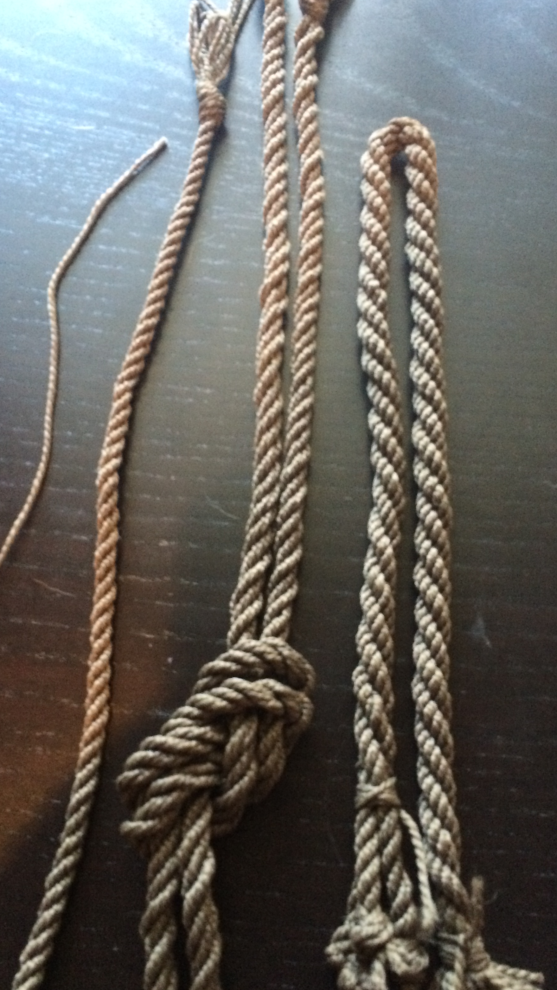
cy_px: 501
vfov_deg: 59.5
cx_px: 309
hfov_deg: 35.6
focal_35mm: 33
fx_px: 866
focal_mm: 4.15
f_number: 2.2
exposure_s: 1/15
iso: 320
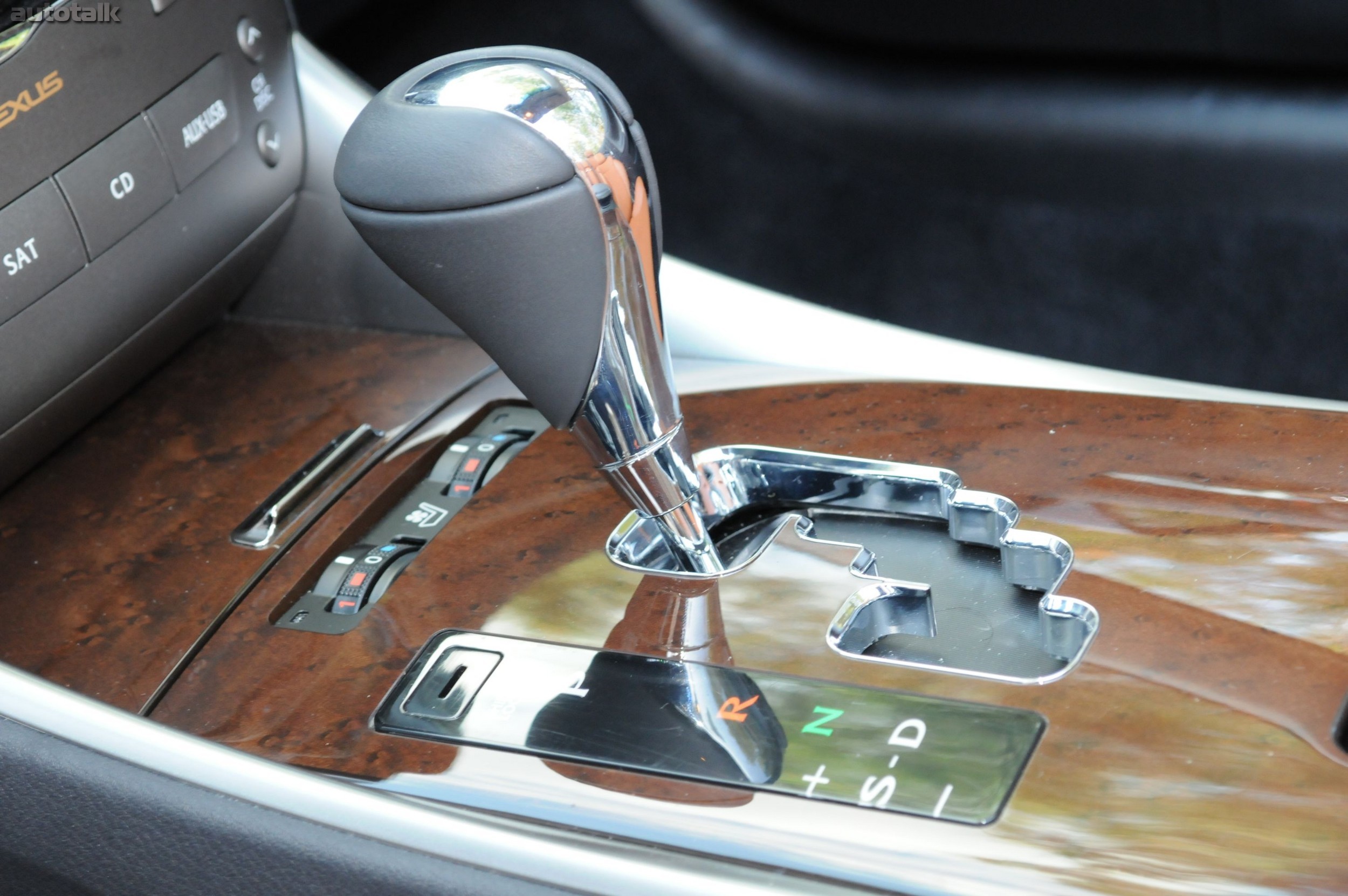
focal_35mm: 82
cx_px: 674
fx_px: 3086
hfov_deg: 24.6
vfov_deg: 16.5
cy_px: 448
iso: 1250
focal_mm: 55
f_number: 8
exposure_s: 1/60
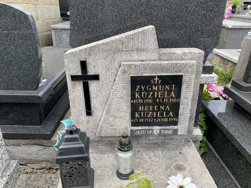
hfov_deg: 67.3
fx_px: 189
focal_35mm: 26
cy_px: 94
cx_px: 126
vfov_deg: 53.1
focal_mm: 4.25
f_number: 1.8
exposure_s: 1/410
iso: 25
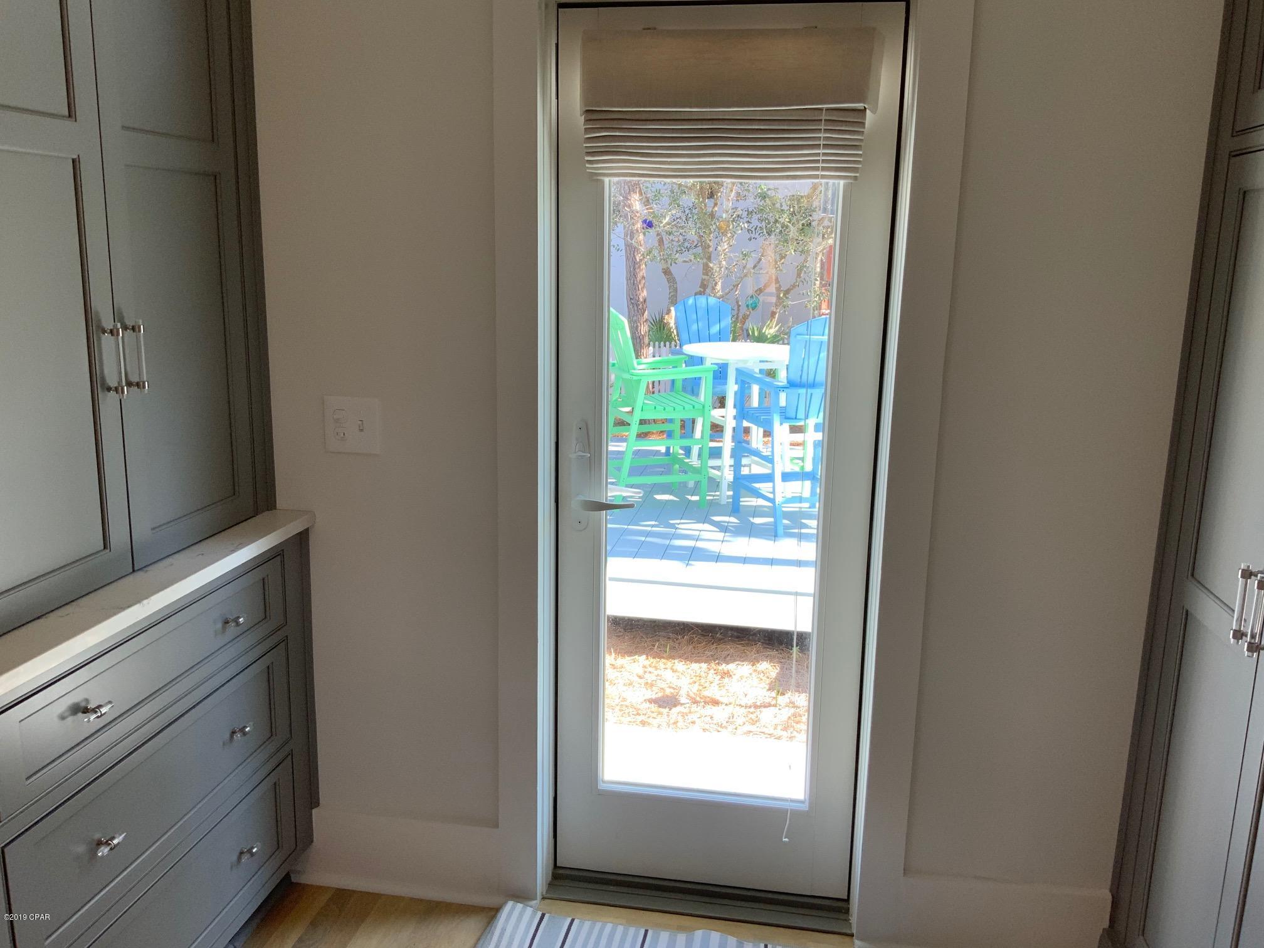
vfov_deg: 48.2
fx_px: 1059
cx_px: 632
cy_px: 474
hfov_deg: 61.7
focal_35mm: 29
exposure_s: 1/120
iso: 40
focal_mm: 3
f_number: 1.8
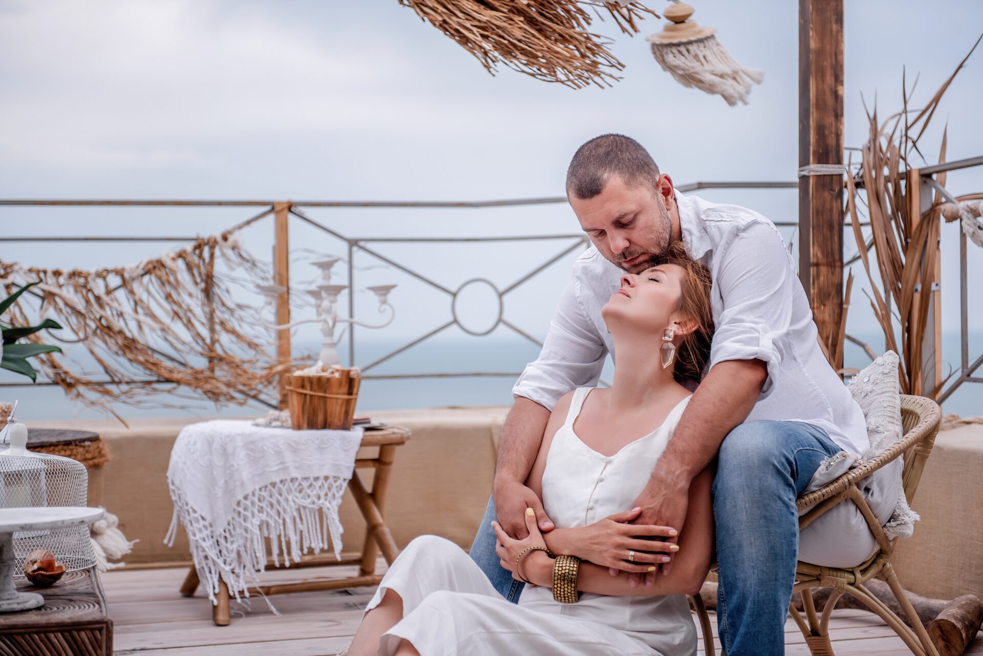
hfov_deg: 28.8
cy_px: 328
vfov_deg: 19.5
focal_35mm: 70
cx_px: 492
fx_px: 1912
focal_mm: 70
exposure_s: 1/500
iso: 200
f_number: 2.8
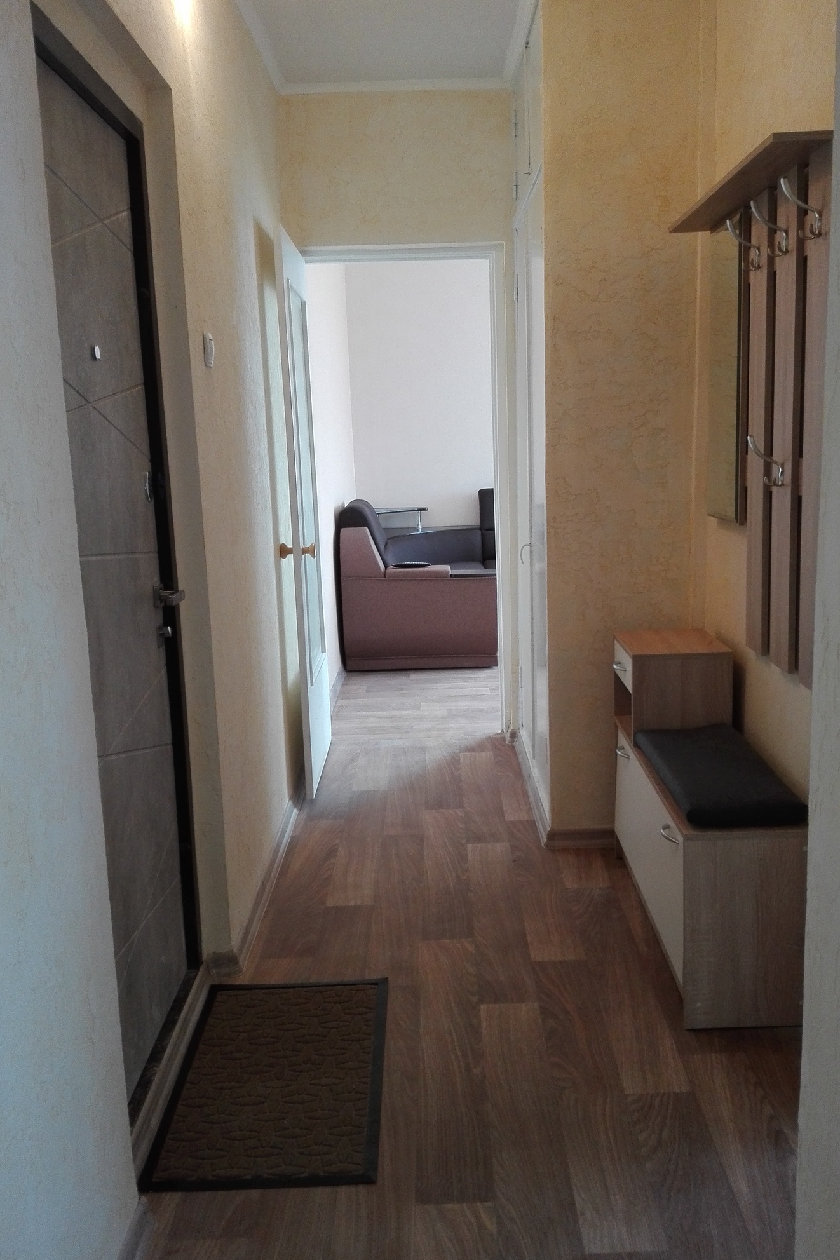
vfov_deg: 63.7
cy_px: 637
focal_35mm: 29
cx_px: 444
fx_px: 1015
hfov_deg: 44.9
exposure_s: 1/33
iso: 200
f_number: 2
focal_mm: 3.79
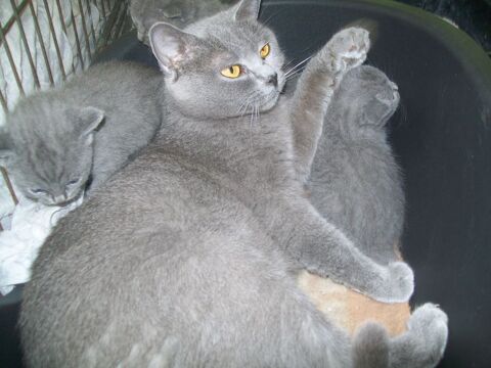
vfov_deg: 41.8
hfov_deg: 54.0
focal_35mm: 34
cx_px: 246
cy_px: 184
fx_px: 482
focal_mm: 6.1
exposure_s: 1/60
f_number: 2.7
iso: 64
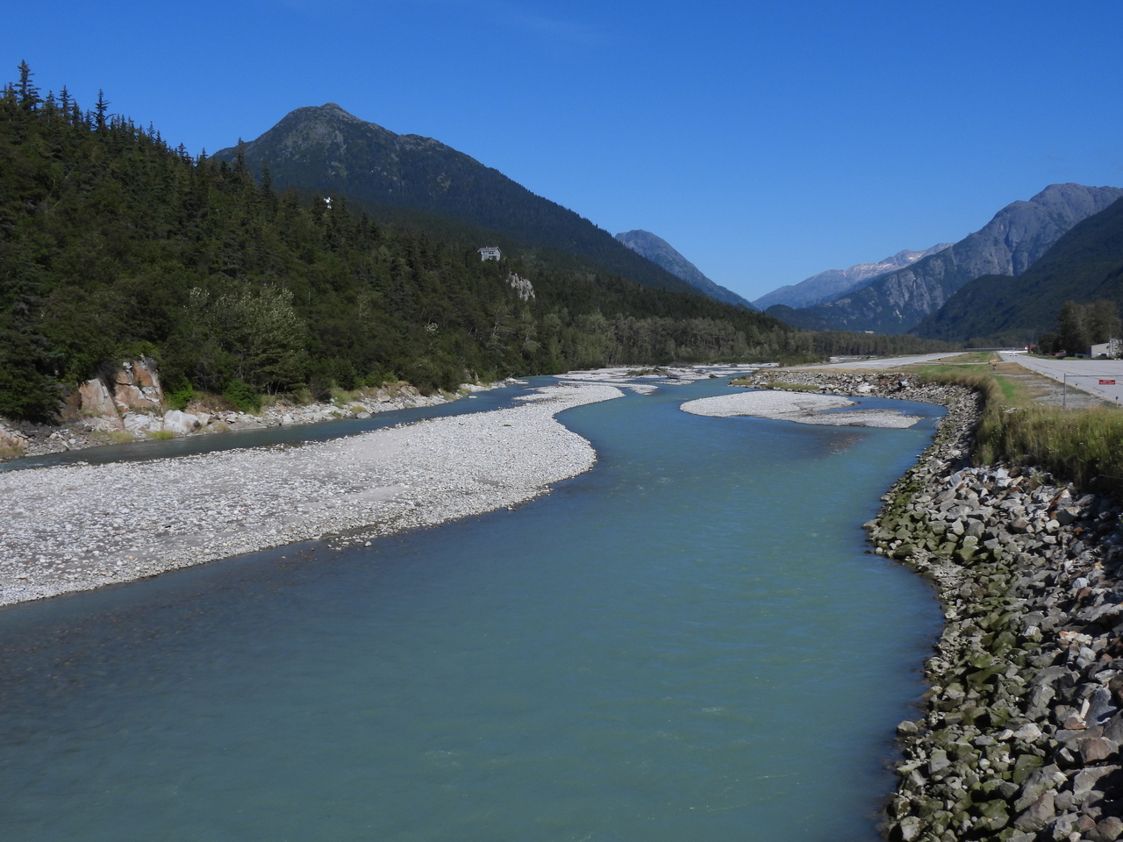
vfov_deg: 40.7
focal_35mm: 35
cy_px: 421
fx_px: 1135
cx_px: 562
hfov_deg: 52.6
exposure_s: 1/1600
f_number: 4
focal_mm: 6.2
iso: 100
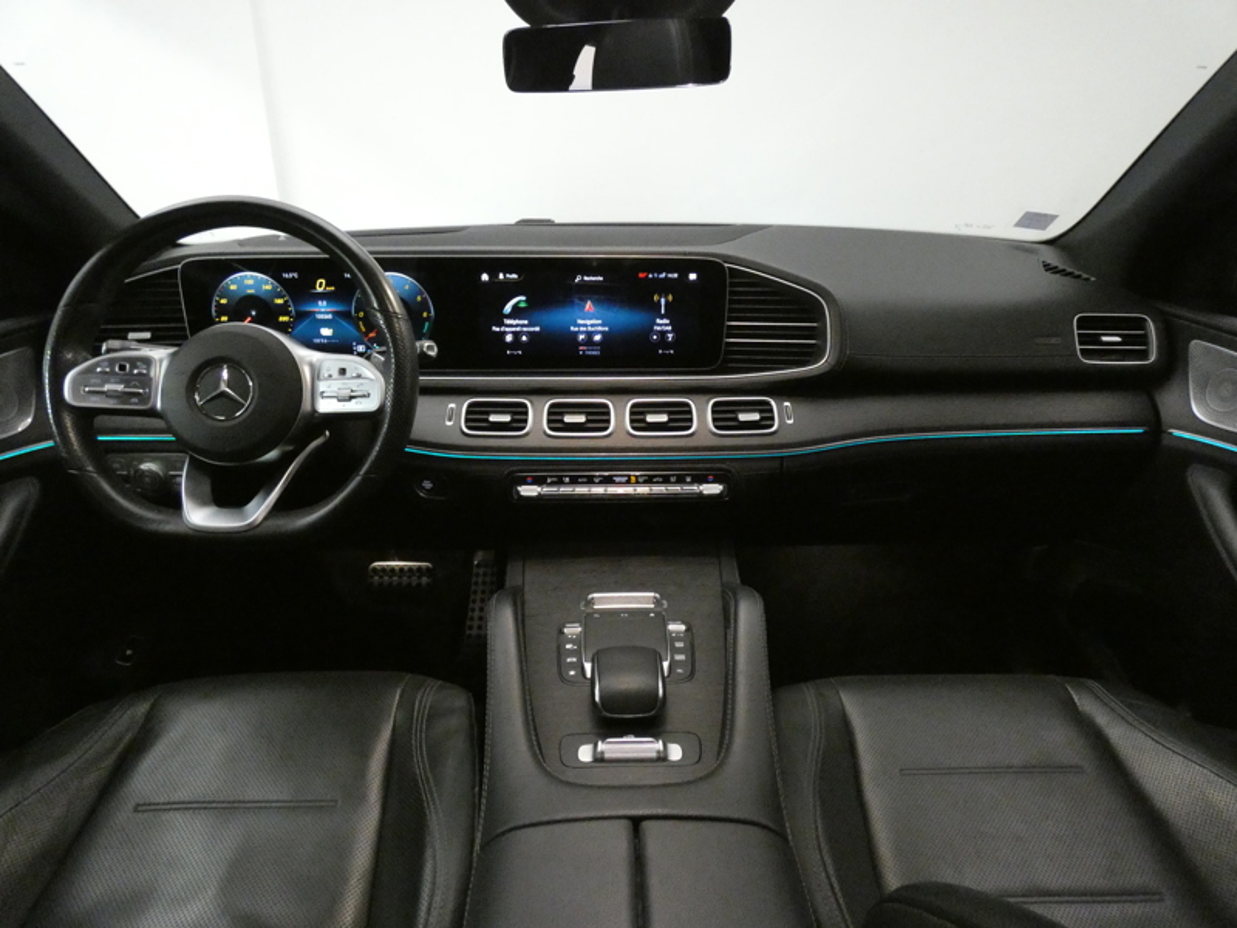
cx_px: 618
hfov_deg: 81.7
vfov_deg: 66.0
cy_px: 464
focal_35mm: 20
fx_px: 715
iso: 1600
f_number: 2.8
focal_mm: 3.6
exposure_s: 1/60
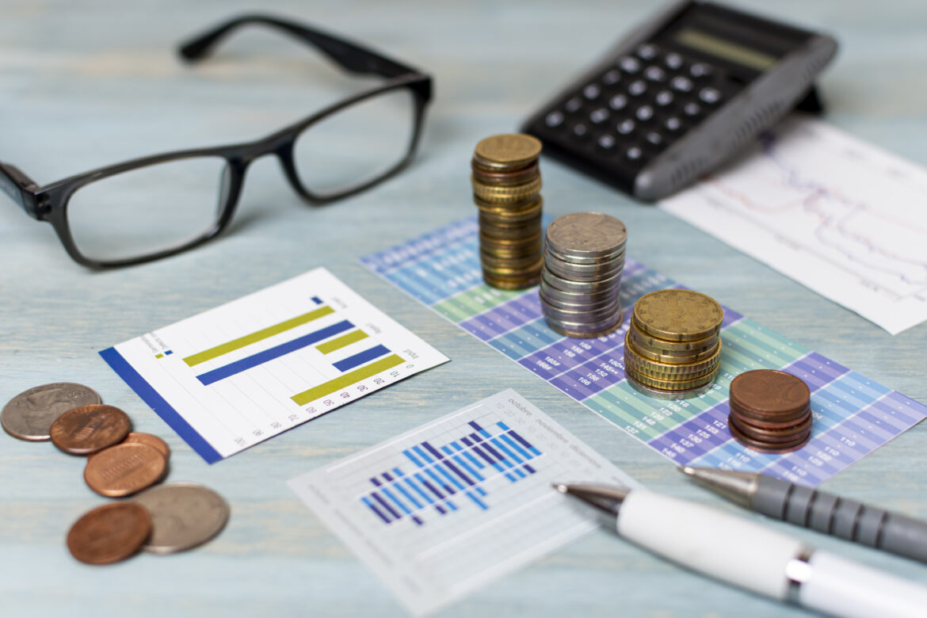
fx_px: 1352
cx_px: 464
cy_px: 309
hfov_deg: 37.9
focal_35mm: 52
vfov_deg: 25.8
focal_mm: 35
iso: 100
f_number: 2.8
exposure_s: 1/125
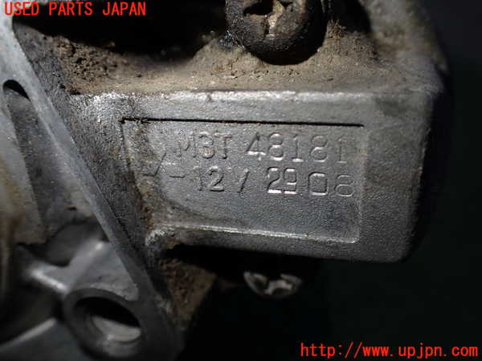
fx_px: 418
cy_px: 180
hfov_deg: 60.0
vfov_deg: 46.8
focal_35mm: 30
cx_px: 241
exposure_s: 1/125
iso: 160
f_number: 2.3
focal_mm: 5.4
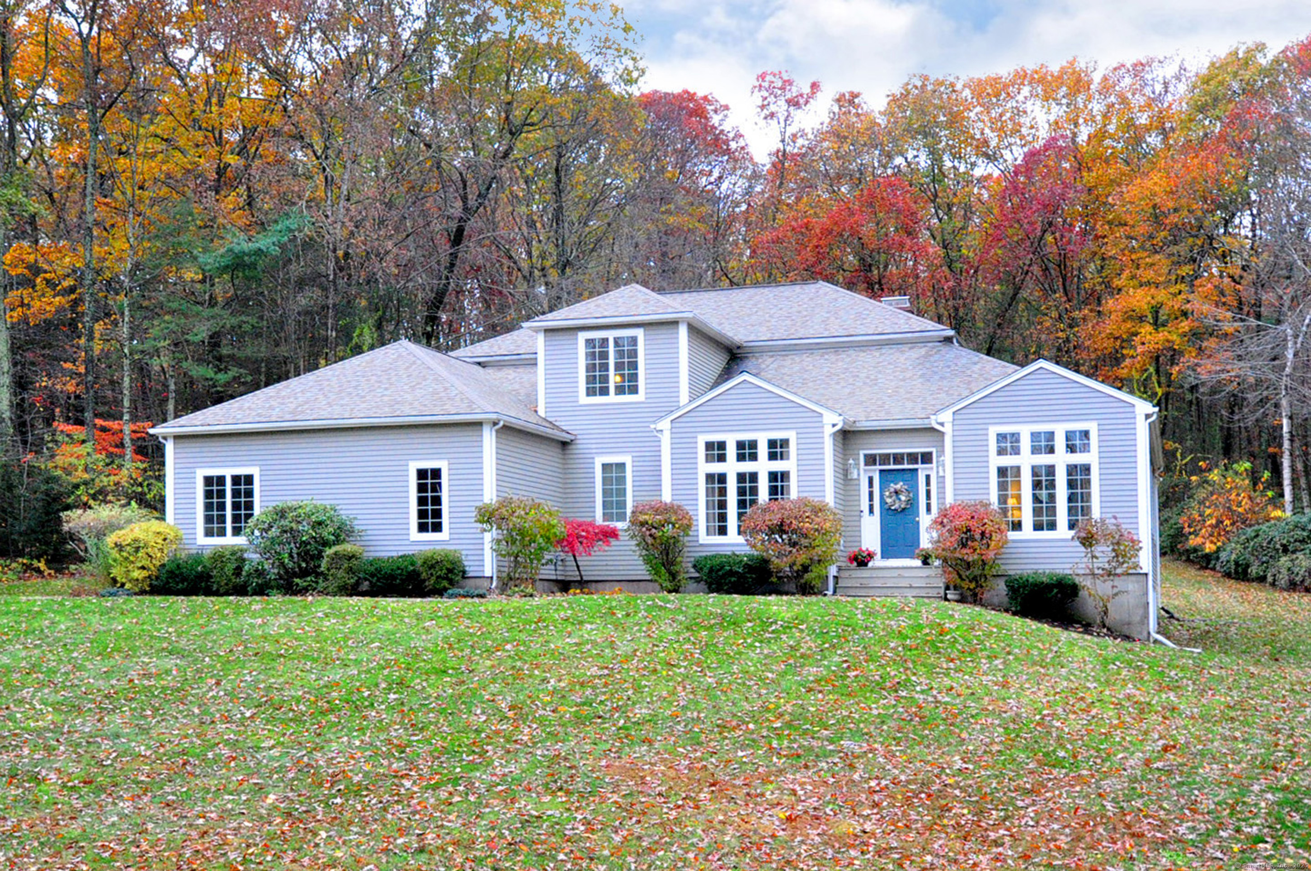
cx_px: 656
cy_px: 436
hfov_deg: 62.0
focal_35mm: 30
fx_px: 1091
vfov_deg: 43.5
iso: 2000
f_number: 8
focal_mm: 20
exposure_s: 1/200
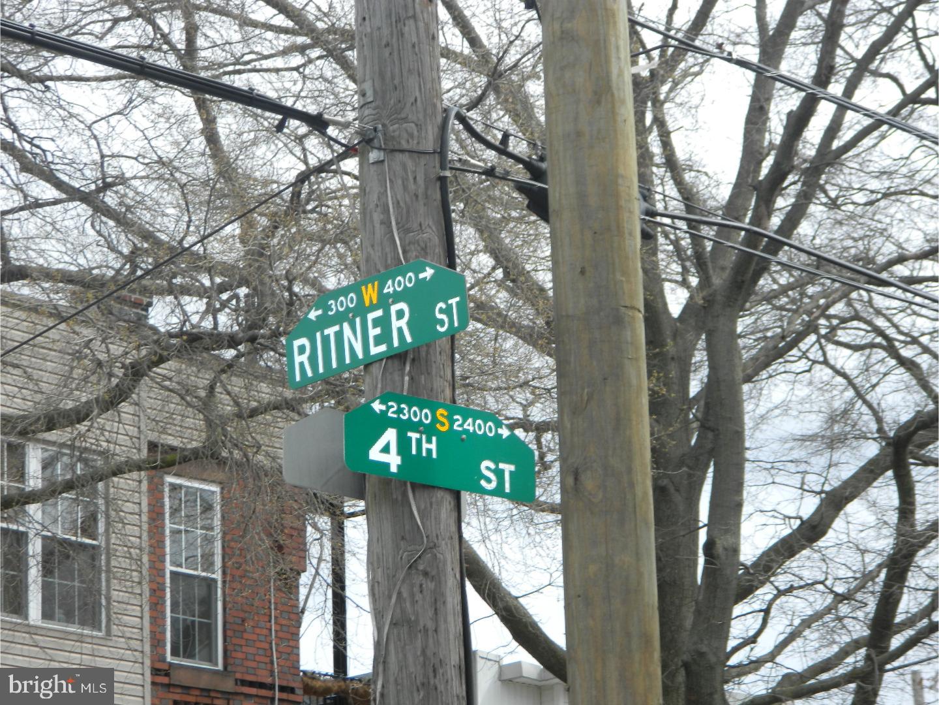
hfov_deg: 13.2
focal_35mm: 150
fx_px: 4069
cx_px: 470
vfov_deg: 9.9
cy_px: 352
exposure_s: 1/200
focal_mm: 27
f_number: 4.9
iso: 80
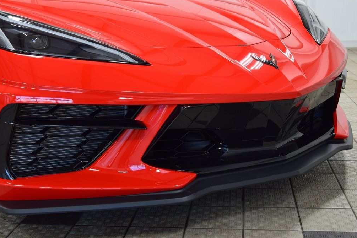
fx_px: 531
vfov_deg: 25.3
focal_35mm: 54
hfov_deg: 37.2
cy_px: 118
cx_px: 178
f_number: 6.3
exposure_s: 1/15
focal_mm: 35
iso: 400
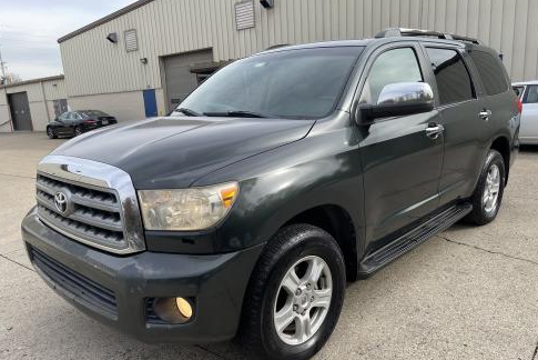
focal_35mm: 27
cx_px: 274
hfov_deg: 67.3
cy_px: 206
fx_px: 404
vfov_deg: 47.8
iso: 32
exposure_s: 1/1130
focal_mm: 5.1
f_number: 1.6
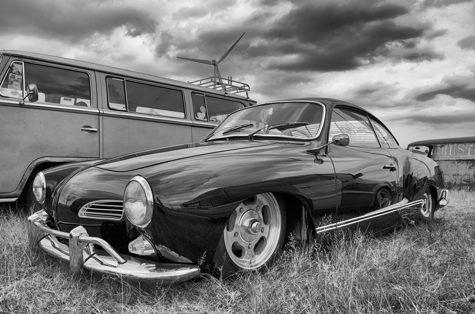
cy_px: 157
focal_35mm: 27
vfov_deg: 47.7
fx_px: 356
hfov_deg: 67.5
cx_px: 238
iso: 200
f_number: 7.1
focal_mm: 18
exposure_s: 1/200
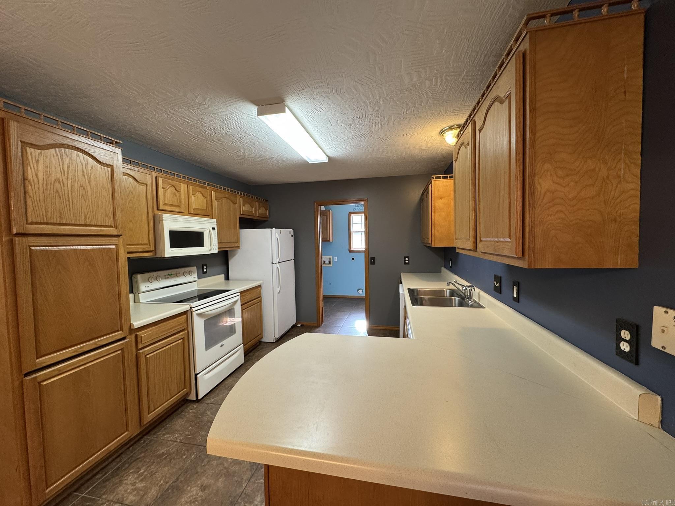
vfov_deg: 85.7
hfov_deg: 102.1
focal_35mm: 14
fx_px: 273
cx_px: 338
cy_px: 253
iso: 200
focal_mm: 2.22
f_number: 2.2
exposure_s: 1/60
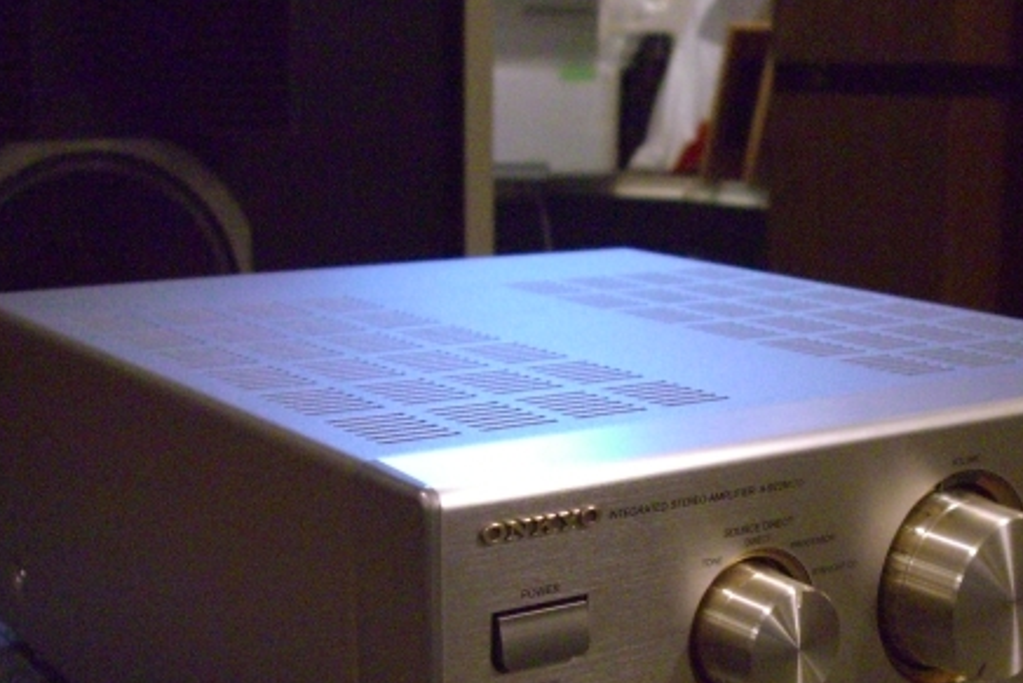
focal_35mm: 58
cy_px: 547
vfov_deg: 23.1
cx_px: 634
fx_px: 1649
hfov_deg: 34.3
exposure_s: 1/80
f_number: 2.8
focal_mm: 7.9
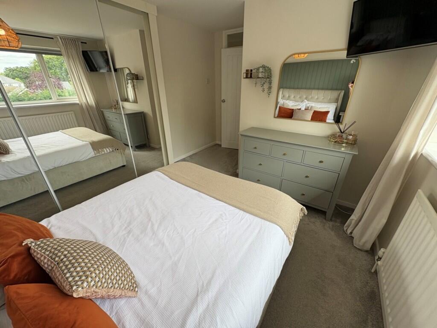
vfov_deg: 85.7
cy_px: 164
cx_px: 218
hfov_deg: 102.0
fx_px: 177
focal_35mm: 14
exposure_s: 1/99
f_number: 2.2
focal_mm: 2.22
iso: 40
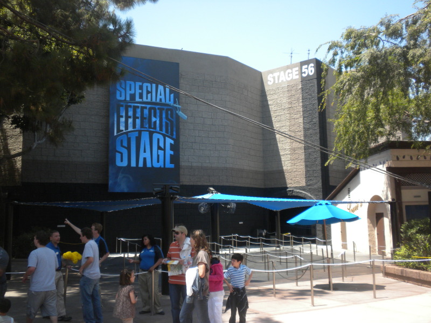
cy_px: 162
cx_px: 216
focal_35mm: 37
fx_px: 461
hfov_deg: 50.1
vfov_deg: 38.7
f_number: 3.5
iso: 118
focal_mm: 6.6
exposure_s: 1/510
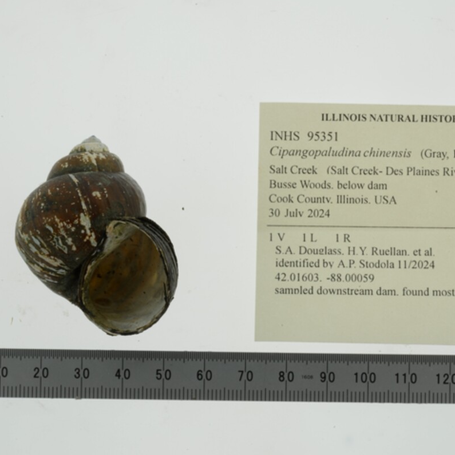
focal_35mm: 77
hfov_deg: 22.4
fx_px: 1145
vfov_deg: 22.5
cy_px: 226
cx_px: 268
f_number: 32
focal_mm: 60
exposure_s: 1/10
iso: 100
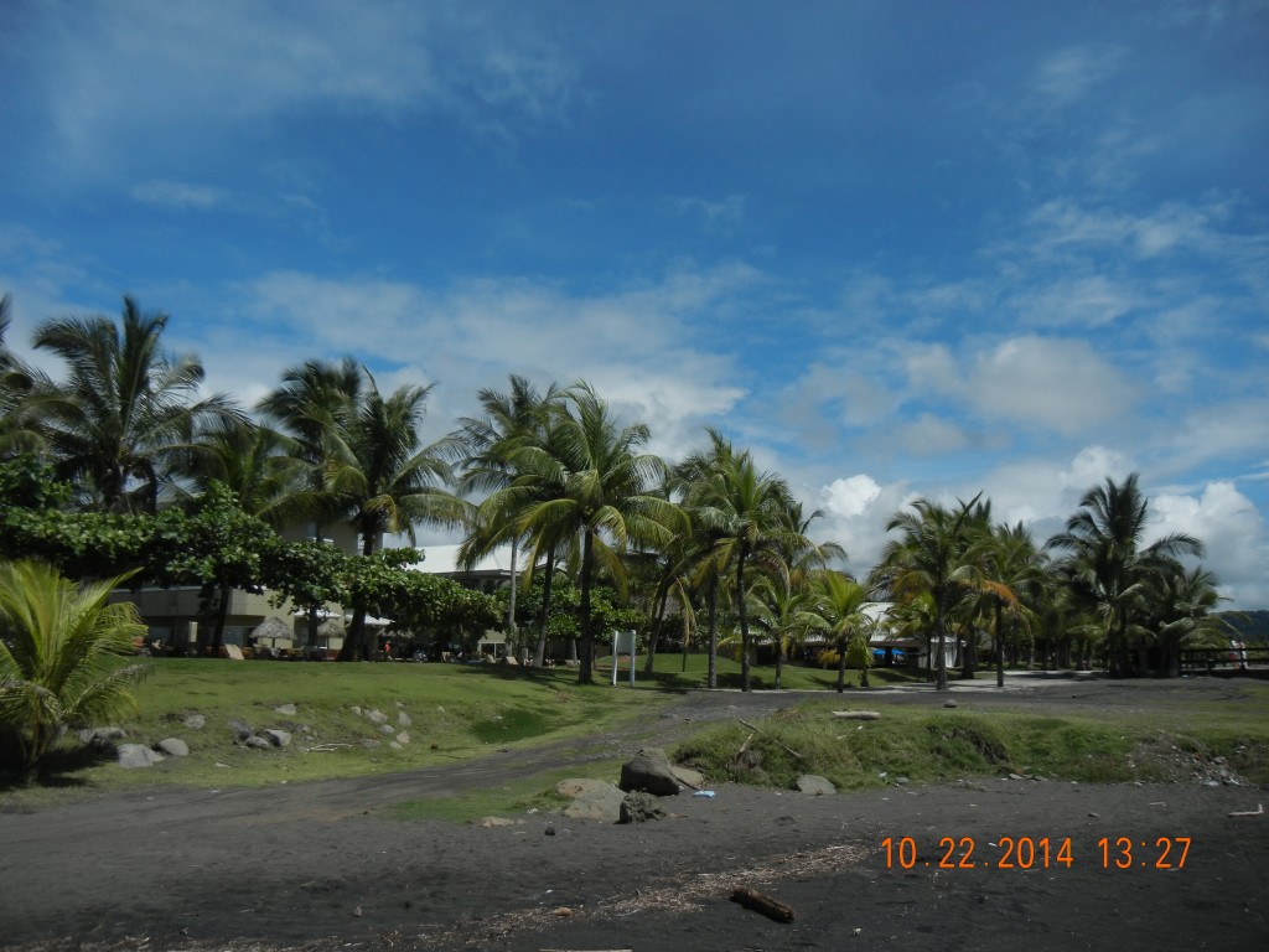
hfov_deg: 60.0
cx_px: 634
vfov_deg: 46.8
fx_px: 1100
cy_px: 476
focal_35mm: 30
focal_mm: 5.4
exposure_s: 1/997
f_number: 7
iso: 160
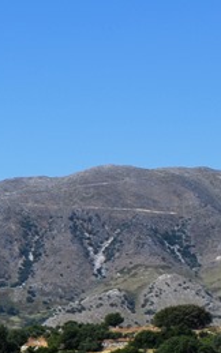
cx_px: -236
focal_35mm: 109
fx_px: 1050
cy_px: 226
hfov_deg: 10.9
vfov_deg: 19.1
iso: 200
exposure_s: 1/400
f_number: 10
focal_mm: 18
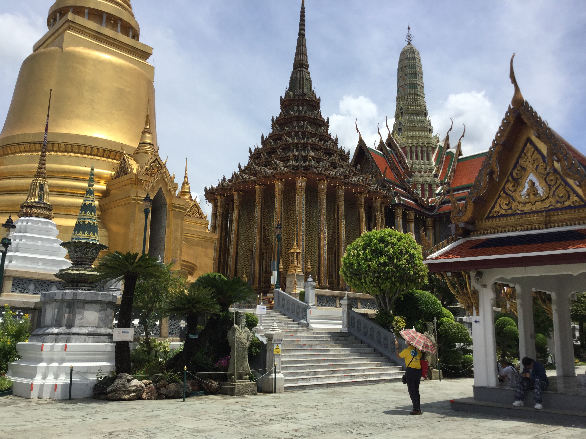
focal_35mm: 31
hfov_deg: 58.4
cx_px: 293
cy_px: 220
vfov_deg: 45.4
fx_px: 525
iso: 25
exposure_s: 1/2203
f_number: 2.4
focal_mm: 3.3
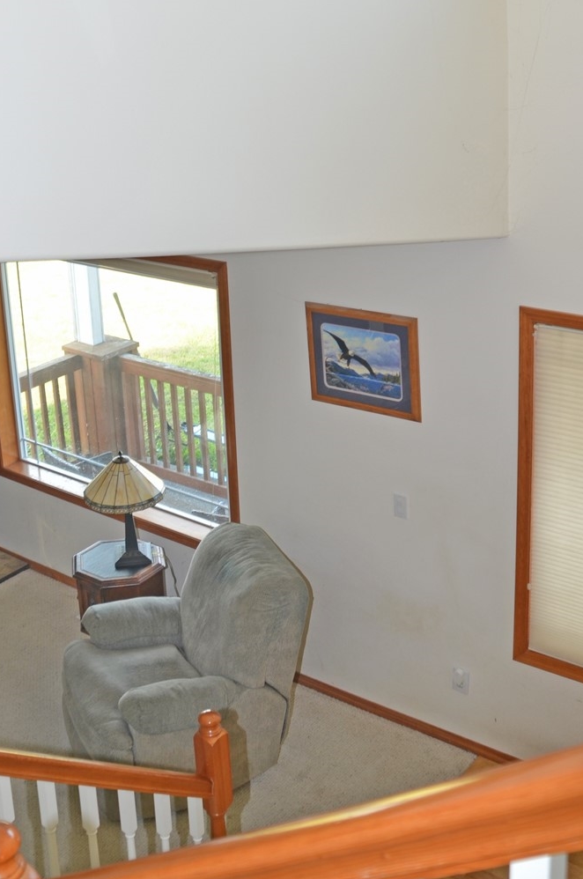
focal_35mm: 46
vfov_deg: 41.6
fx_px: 1121
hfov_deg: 29.1
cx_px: 224
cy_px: 226
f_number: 5
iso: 200
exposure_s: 1/100
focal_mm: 18
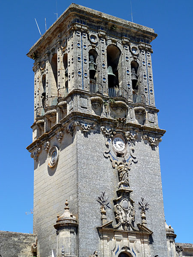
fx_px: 580
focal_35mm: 78
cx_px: 96
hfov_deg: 18.9
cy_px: 128
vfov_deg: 25.0
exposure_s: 1/400
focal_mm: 12.8
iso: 80
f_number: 4.5
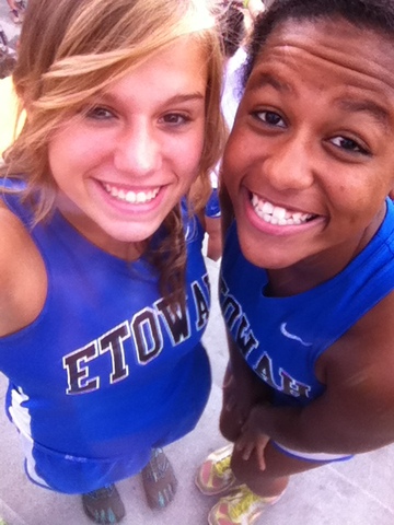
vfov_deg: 52.6
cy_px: 262
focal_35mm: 35
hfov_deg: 40.7
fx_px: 531
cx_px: 197
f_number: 2.4
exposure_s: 1/355
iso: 125
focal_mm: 3.85
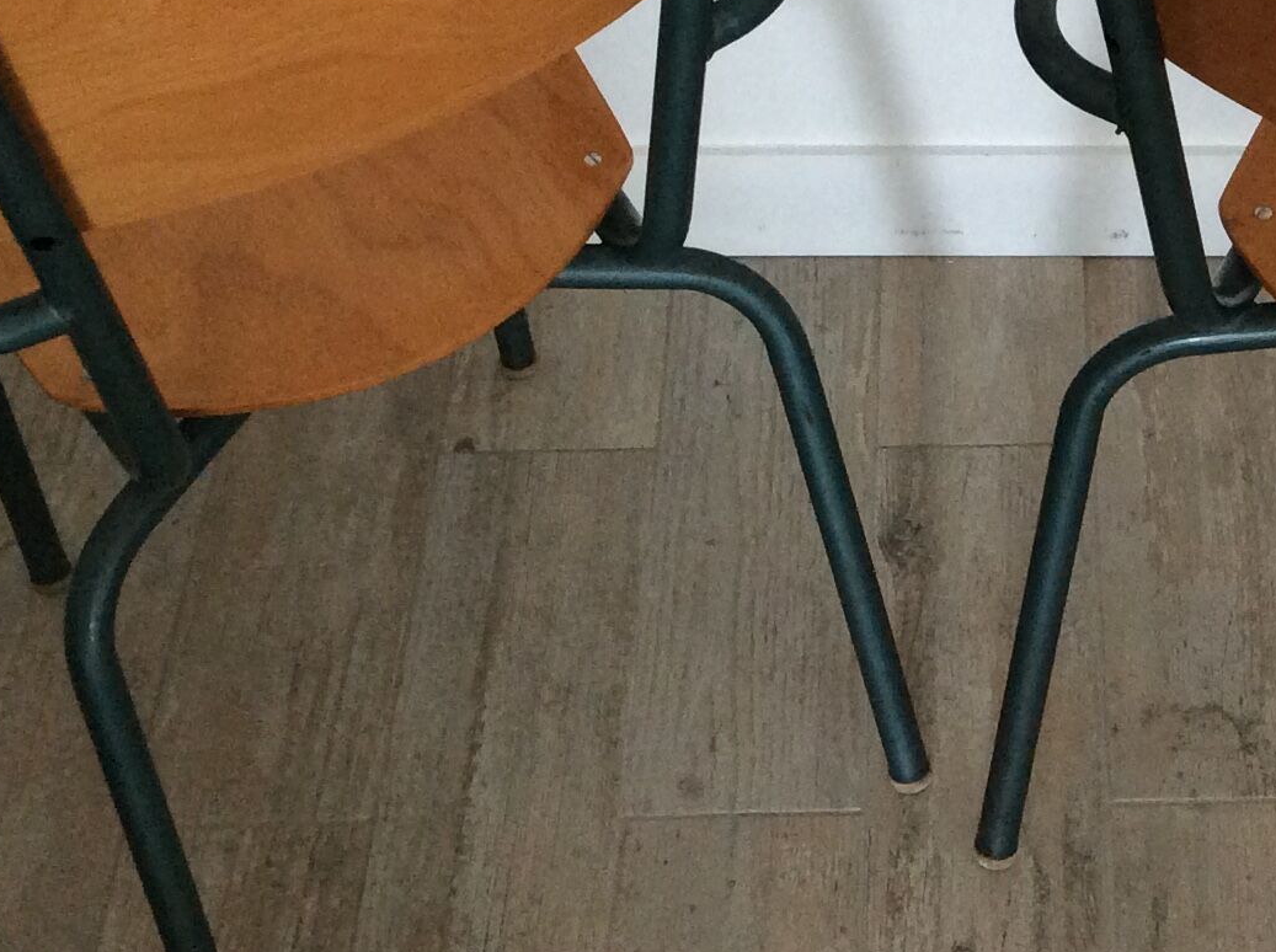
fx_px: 2944
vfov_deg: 18.3
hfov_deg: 24.1
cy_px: 287
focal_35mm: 80
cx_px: 1008
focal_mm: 3.3
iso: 125
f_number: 2.4
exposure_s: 1/25
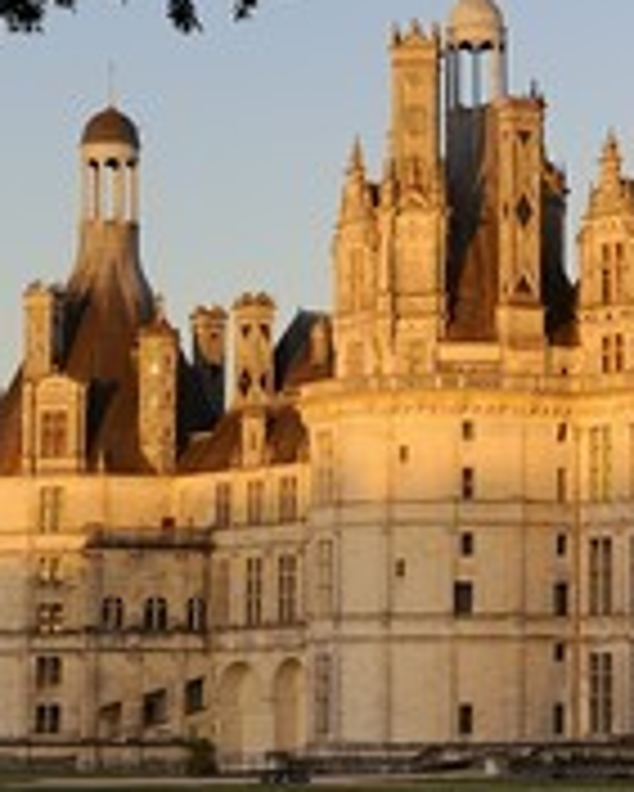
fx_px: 3679
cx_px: 715
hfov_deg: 9.7
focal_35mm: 157
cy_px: 288
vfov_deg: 12.3
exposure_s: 1/160
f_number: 9
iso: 400
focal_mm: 70
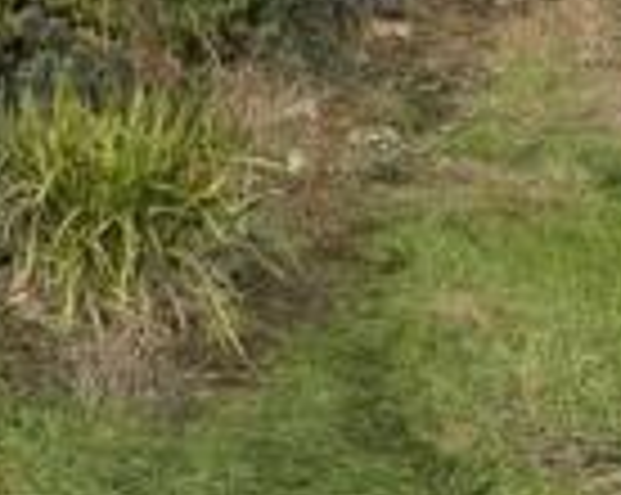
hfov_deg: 17.9
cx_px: -232
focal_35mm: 99
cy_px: -205
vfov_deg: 14.6
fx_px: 1817
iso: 80
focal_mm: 6.76
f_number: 1.78
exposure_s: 1/2169
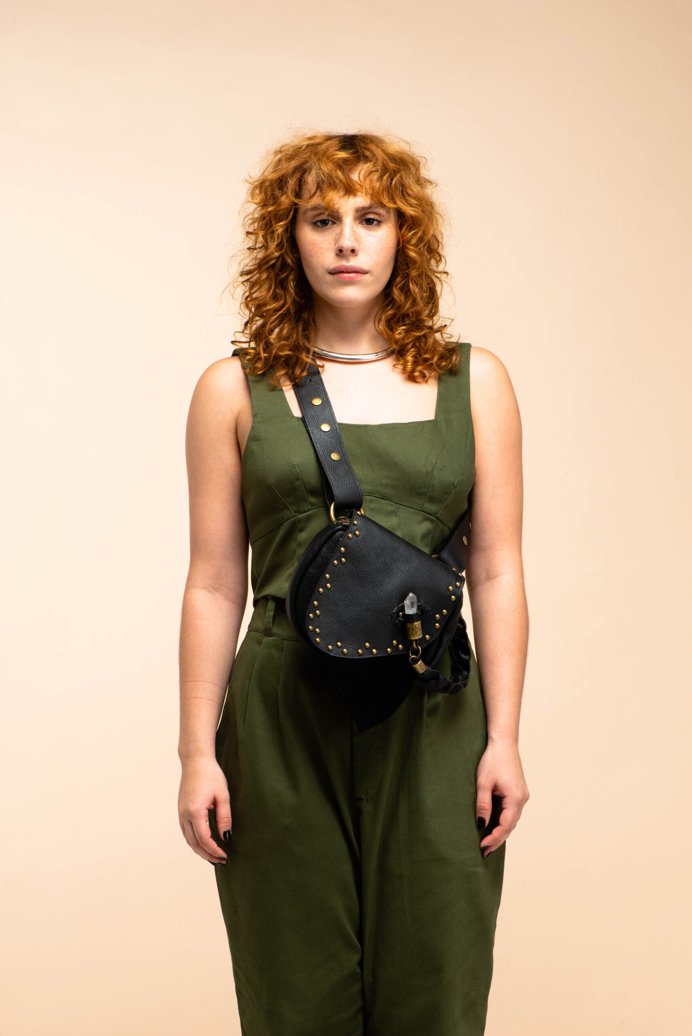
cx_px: 346
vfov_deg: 19.4
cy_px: 518
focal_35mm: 105
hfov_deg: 13.1
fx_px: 3024
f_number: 16
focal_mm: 105
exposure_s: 1/125
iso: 125
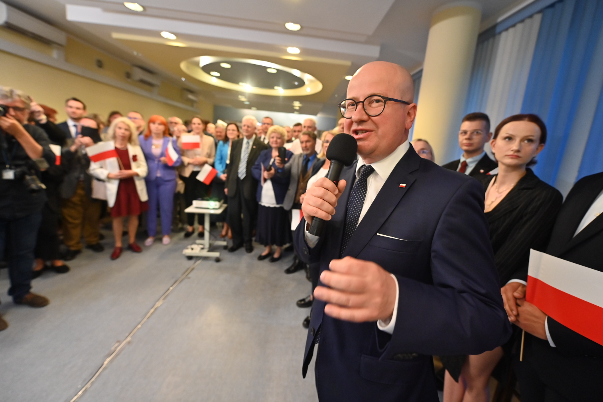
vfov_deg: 77.3
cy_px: 191
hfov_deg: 100.3
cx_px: 315
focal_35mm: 15
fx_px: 251
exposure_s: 1/200
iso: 1800
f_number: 2.8
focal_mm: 14
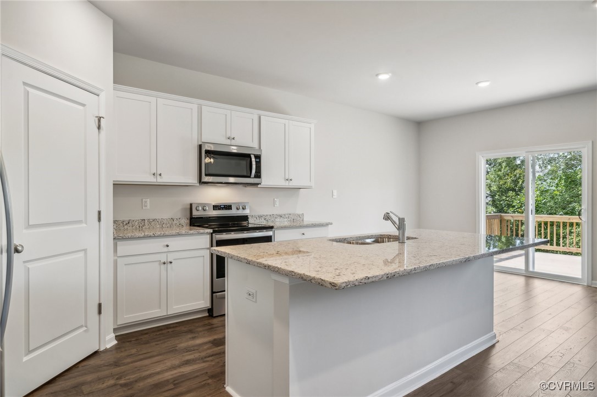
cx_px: 298
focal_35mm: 20
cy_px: 198
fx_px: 331
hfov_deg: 84.0
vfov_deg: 61.9
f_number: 7.1
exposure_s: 1/15
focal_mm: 20
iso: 160
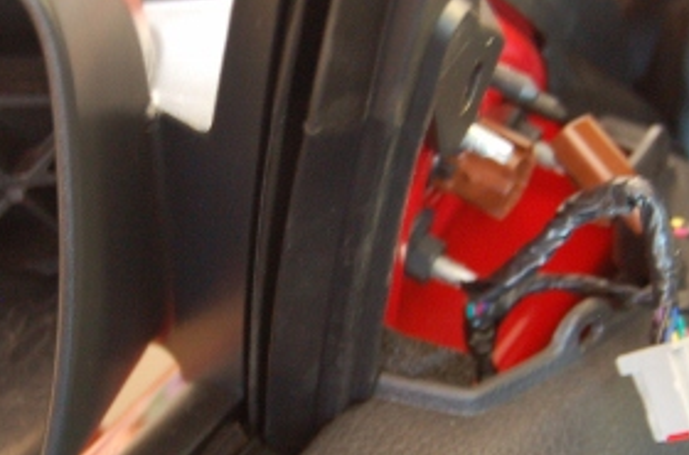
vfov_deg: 14.2
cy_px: 253
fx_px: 1832
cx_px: 182
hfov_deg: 21.1
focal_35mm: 96
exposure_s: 1/2
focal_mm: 28
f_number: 4.2
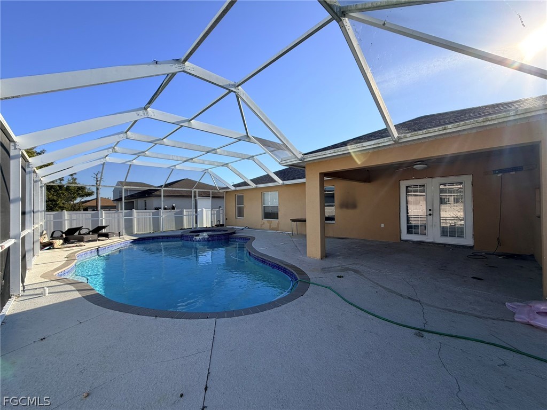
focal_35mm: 14
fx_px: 221
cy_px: 205
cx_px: 274
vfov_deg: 85.7
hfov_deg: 102.1
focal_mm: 2.22
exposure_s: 1/770
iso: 32
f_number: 2.2
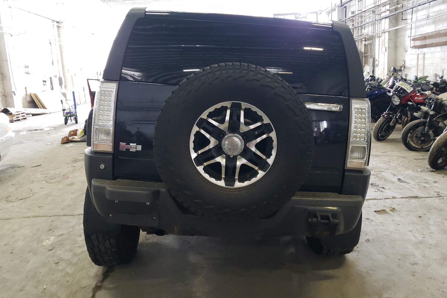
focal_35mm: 28
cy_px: 143
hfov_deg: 65.5
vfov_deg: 46.4
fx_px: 348
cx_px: 226
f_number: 1.5
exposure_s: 1/40
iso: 262
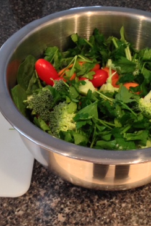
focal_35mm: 60
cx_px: 77
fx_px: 377
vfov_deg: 33.4
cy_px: 103
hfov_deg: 22.6
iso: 200
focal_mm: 4.13
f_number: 2.4
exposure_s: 1/20
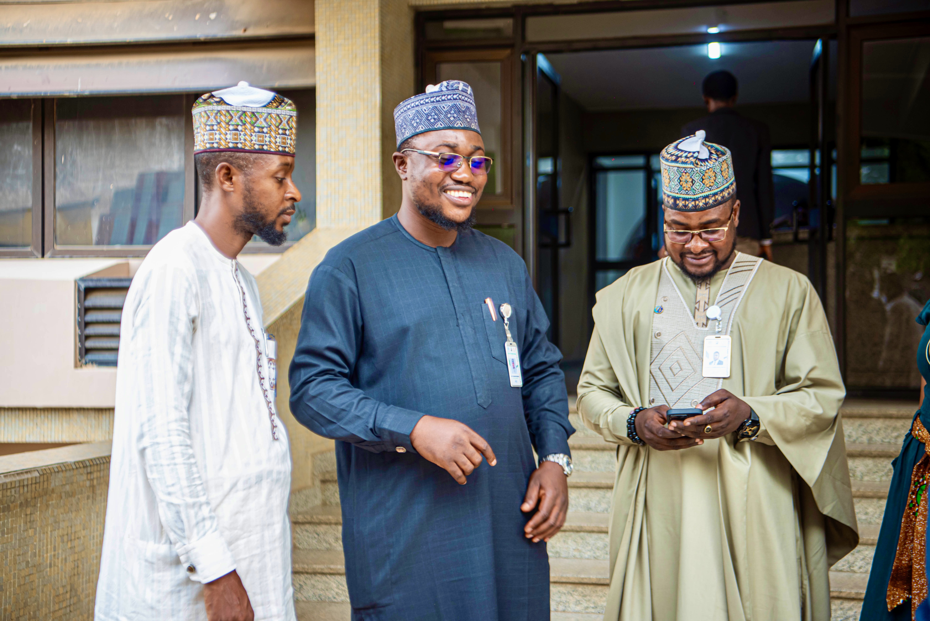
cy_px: 310
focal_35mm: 56
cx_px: 465
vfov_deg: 24.2
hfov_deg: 35.6
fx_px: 1447
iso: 250
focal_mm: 56
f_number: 2.8
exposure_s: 1/100
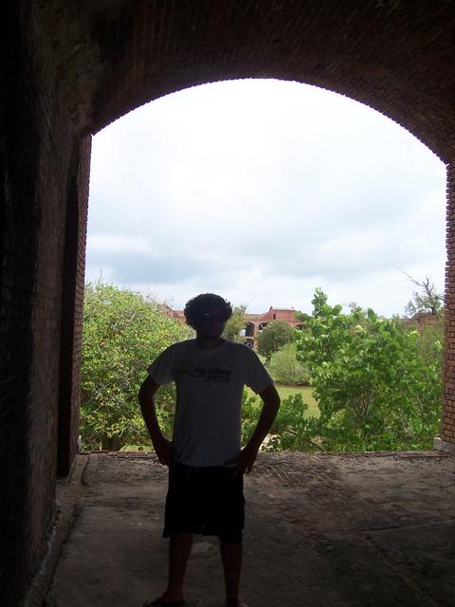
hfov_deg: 39.7
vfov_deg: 51.4
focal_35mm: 36
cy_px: 304
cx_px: 228
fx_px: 631
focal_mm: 6
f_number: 4.8
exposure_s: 1/250
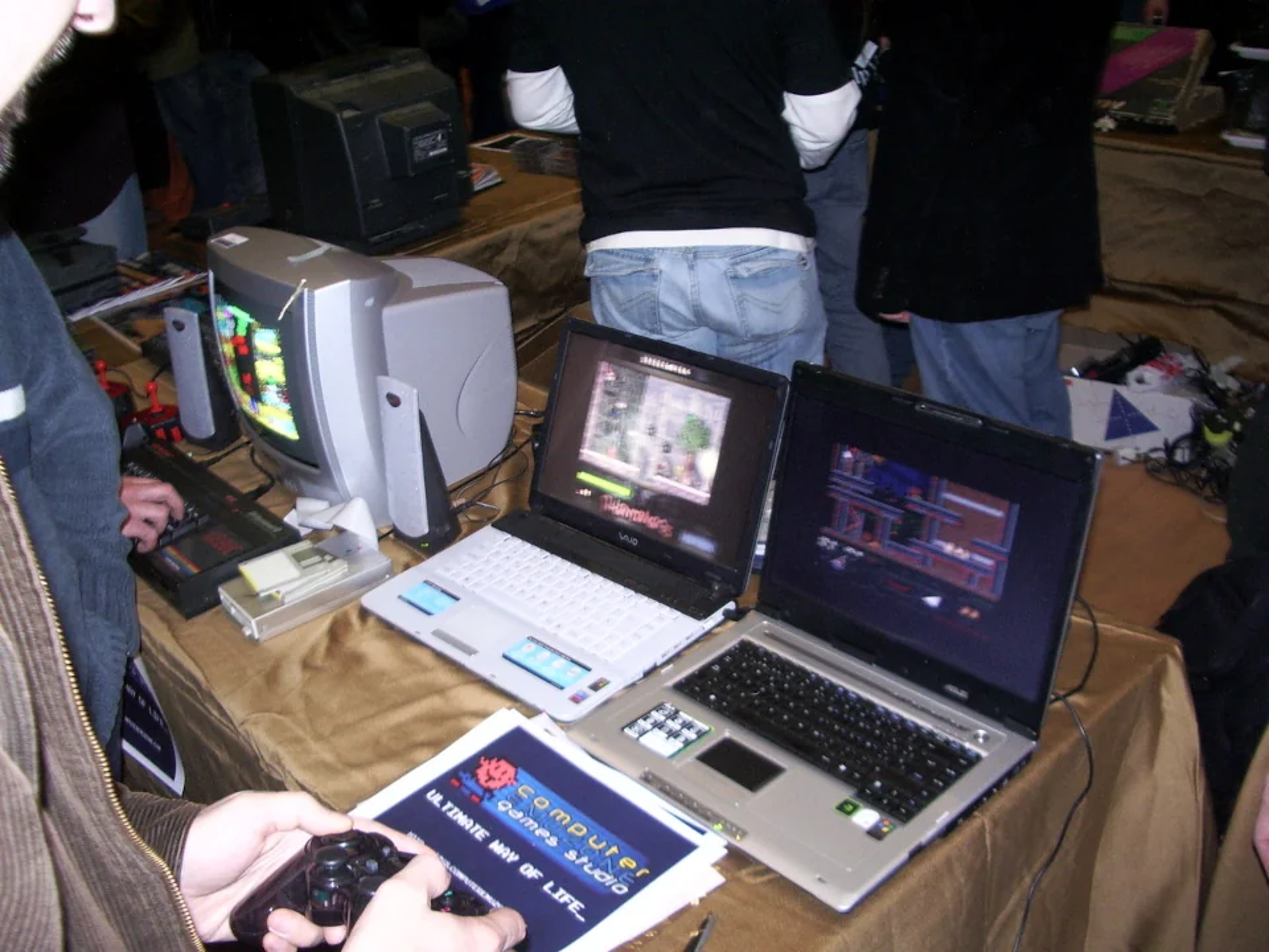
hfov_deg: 52.6
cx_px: 634
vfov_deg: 40.7
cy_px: 476
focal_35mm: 35
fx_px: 1283
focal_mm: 5.8
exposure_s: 1/15
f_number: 2.6
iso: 200
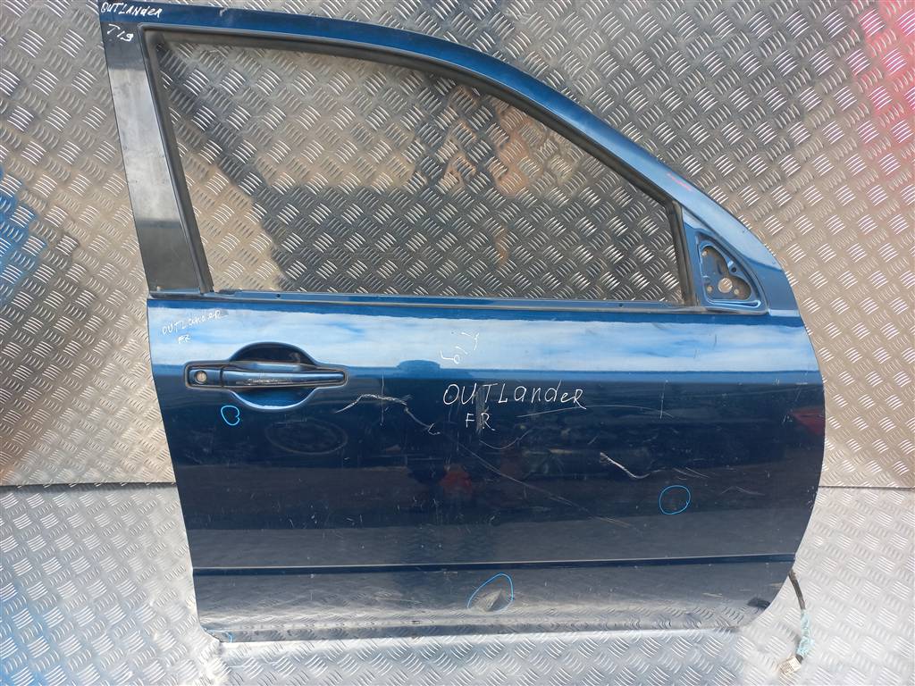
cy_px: 343
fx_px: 661
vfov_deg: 54.9
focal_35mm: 25
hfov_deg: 69.4
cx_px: 458
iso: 32
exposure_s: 1/50
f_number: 1.8
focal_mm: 4.6
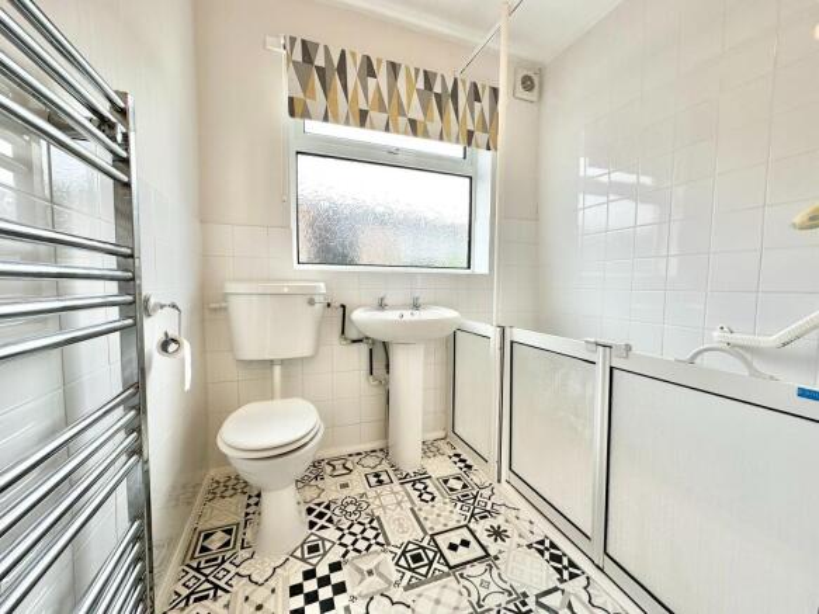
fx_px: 331
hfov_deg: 102.1
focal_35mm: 14
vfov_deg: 85.7
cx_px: 410
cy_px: 307
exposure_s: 1/100
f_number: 2.2
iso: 64
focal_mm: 2.22
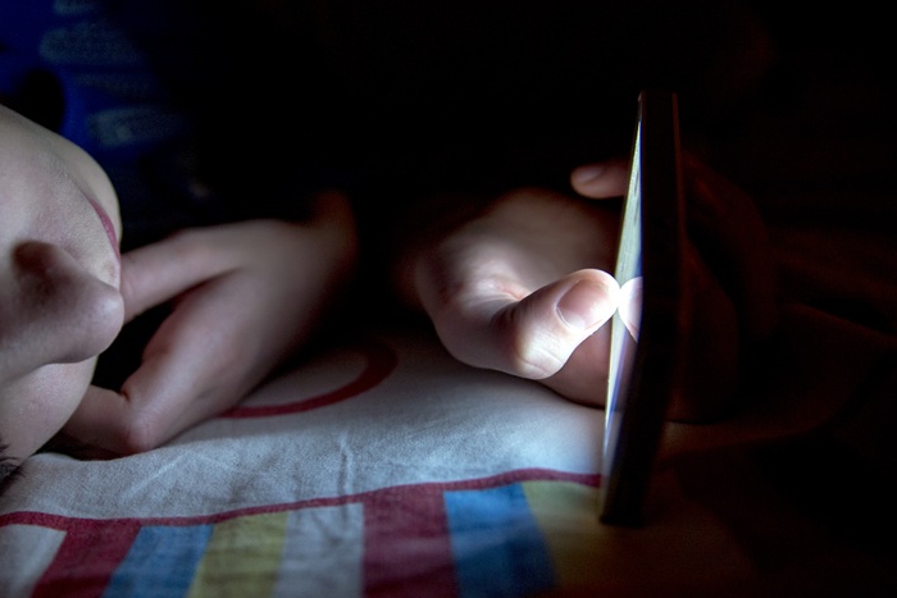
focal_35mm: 39
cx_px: 354
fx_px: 972
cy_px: 309
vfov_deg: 34.2
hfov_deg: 49.2
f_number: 2.8
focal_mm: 28
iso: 800
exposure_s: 1/60
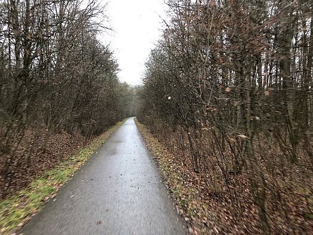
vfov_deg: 49.7
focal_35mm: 28
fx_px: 253
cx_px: 156
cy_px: 118
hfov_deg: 63.4
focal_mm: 3.99
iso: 40
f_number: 1.8
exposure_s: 1/17
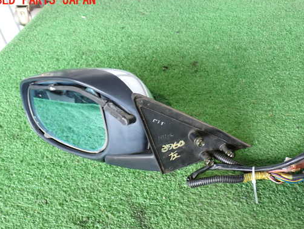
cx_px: 167
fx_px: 378
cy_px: 129
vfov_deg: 33.6
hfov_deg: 43.8
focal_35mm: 43
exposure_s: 1/40
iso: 320
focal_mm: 6.37
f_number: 2.5
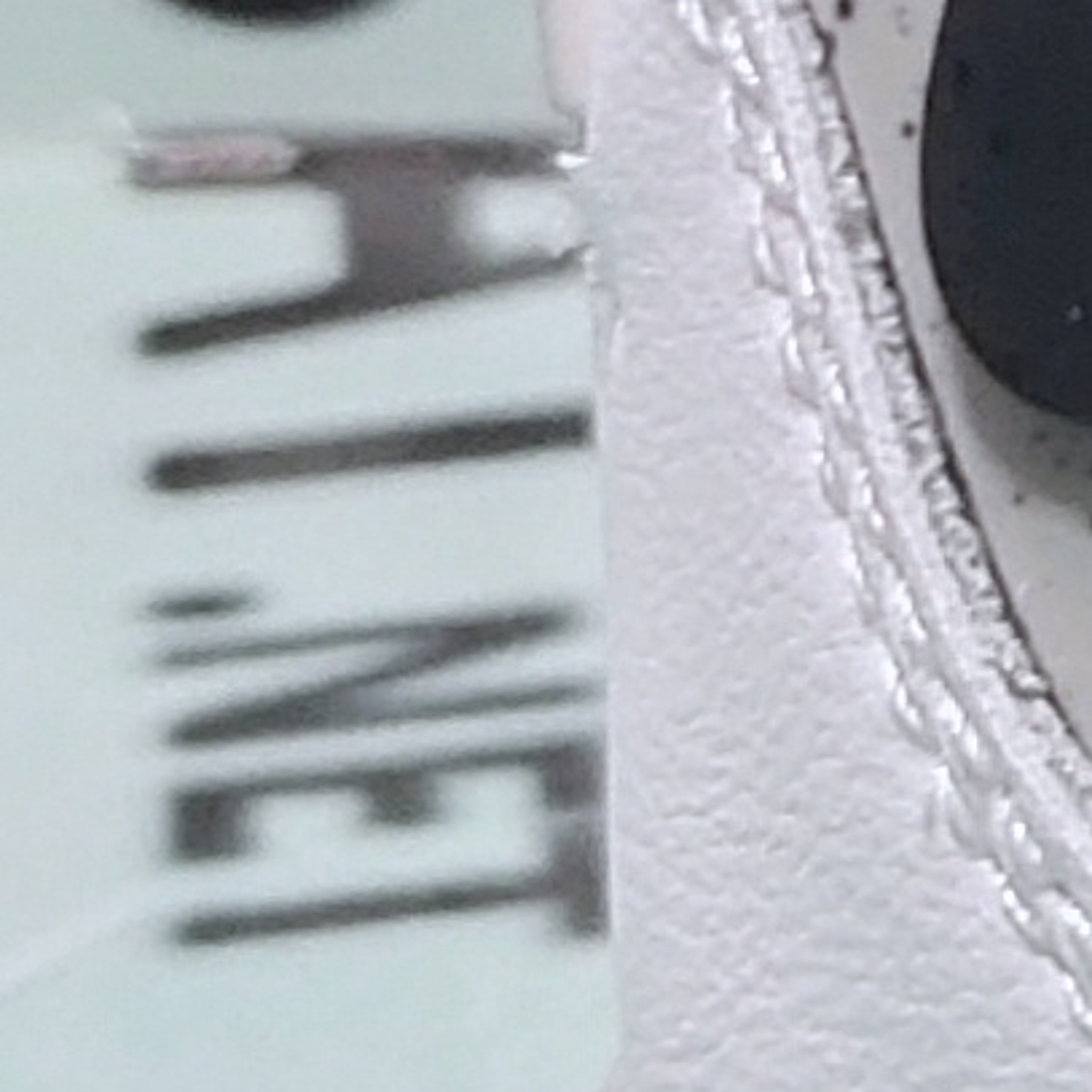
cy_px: -580
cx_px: 3330
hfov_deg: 6.1
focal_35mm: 263
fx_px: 9387
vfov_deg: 6.6
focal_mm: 4.35
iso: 50
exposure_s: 1/752
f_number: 1.79
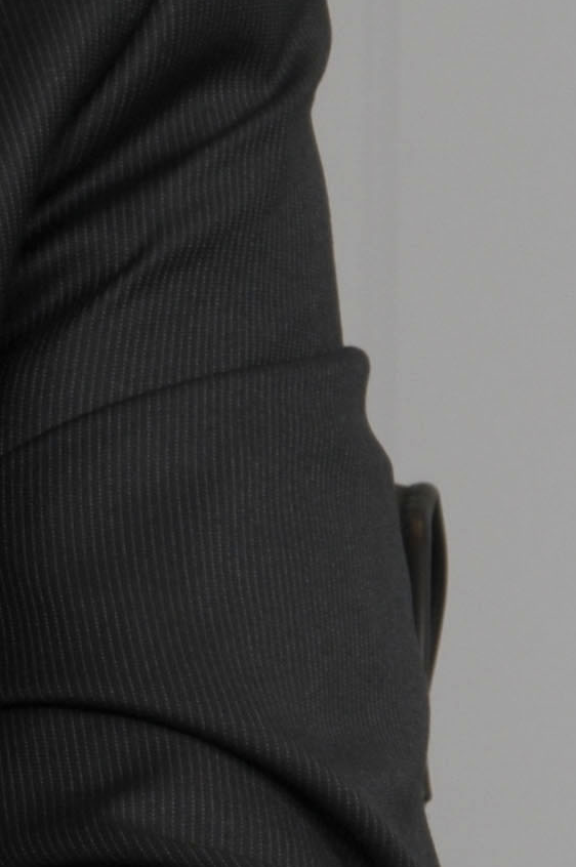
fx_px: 14627
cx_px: -730
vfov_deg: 3.4
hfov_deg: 2.2
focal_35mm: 608
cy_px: 578
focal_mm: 80
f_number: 5.6
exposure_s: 1/100
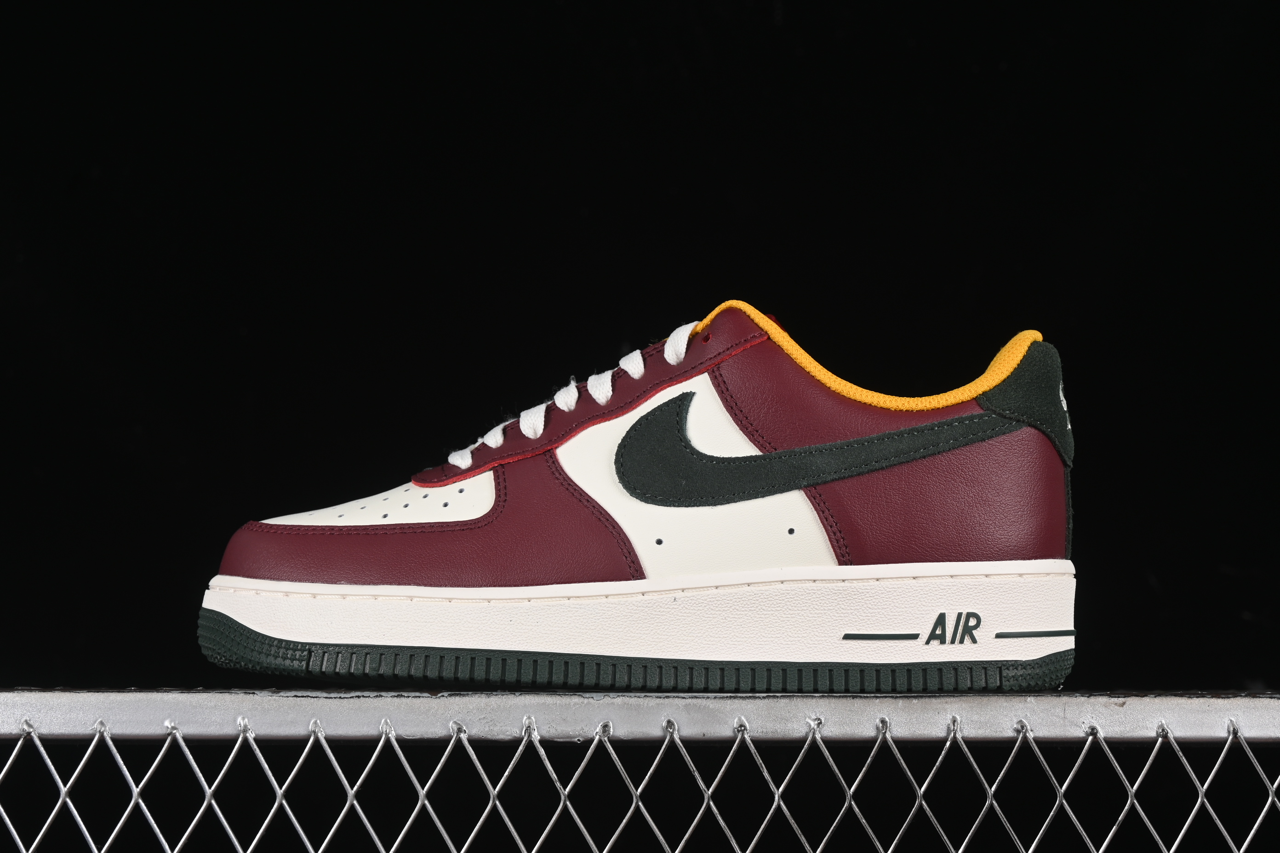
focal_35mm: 75
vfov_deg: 18.2
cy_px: 426
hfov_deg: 27.0
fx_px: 2666
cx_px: 640
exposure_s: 1/80
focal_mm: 50
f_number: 8
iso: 160
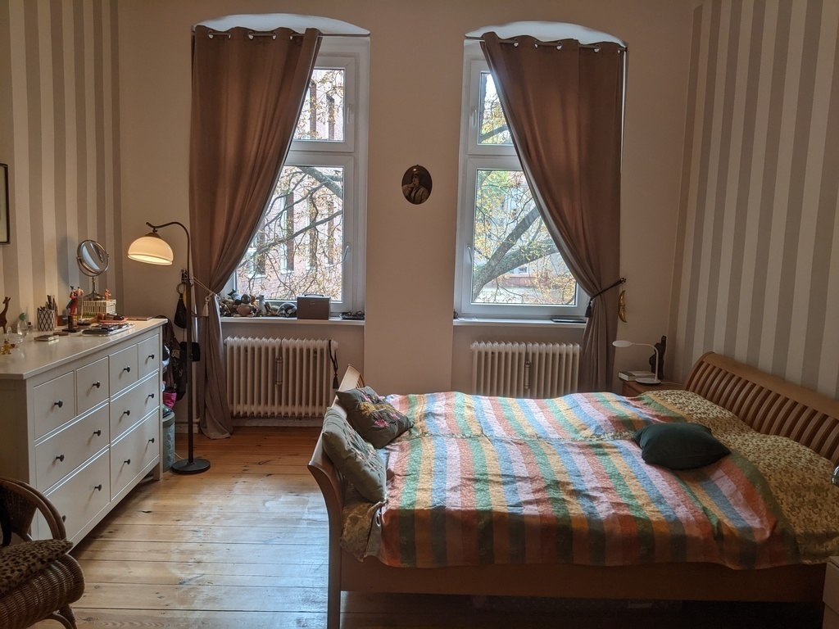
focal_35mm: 27
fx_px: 654
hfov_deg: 65.3
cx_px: 420
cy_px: 314
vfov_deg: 51.4
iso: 58
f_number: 1.8
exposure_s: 1/99.9
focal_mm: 4.44
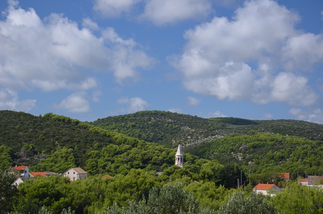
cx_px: 162
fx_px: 779
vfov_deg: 15.6
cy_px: 107
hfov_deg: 23.4
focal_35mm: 87
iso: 160
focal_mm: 58
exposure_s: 1/250
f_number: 8
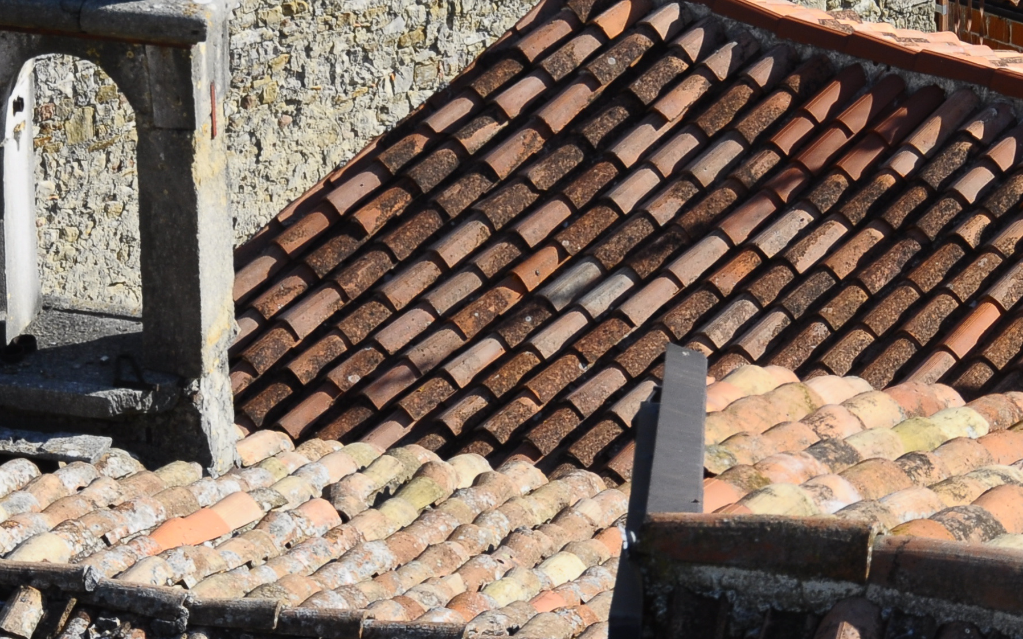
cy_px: 129
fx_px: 8335
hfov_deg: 7.0
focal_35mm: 299
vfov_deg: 4.4
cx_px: 339
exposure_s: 1/200
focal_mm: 82
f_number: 10
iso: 200
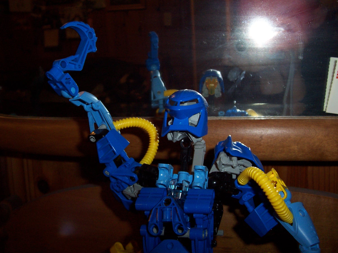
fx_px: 361
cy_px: 126
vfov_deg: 38.7
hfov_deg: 50.1
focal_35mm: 37
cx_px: 169
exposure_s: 1/60
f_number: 2.8
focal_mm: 5.6
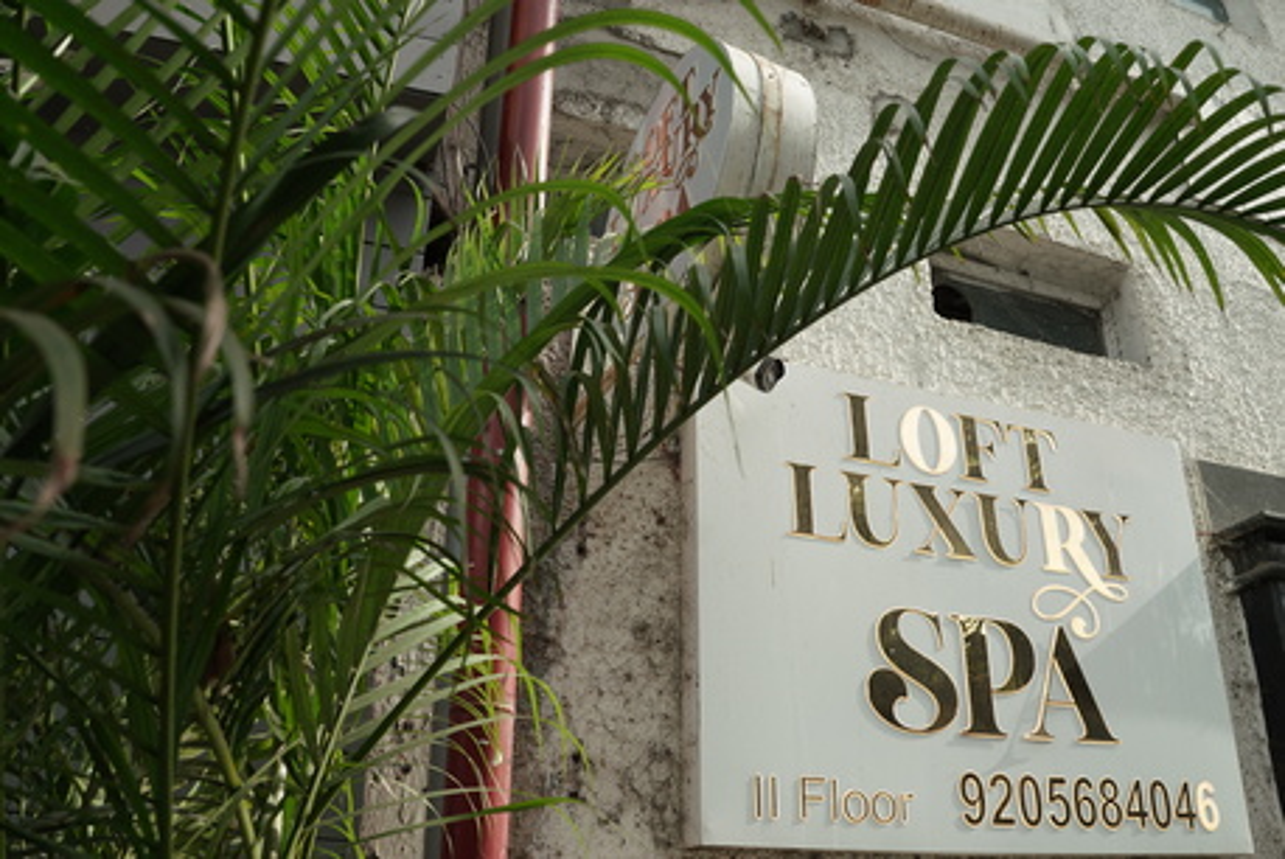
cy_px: 430
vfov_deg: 43.7
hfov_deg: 61.9
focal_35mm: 30
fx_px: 1071
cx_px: 642
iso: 160
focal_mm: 20
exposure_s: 1/160
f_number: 6.3
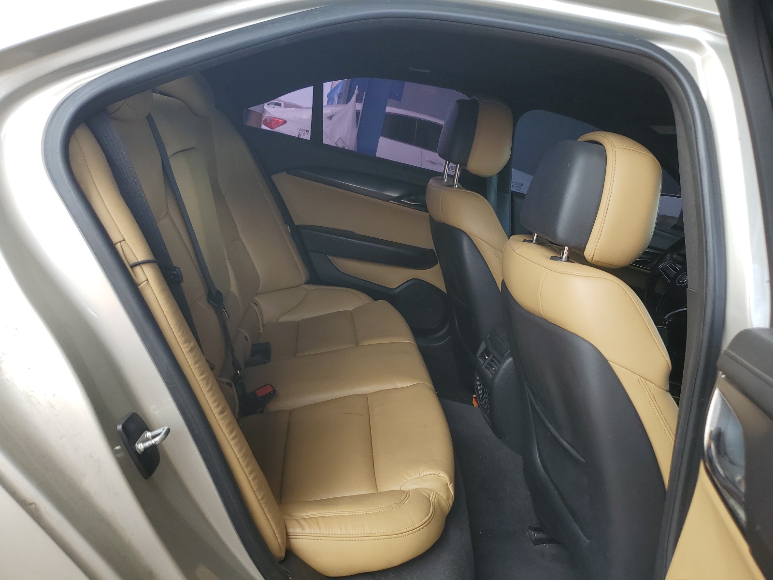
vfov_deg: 53.1
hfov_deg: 67.3
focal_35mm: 26
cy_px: 290
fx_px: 581
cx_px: 386
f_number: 1.5
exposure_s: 1/370
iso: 50
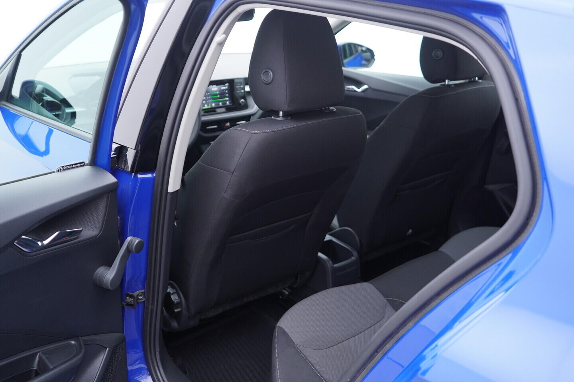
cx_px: 287
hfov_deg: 53.1
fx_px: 574
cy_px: 191
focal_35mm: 36
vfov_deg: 36.9
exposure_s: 1/40
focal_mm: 24
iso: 250
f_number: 2.8
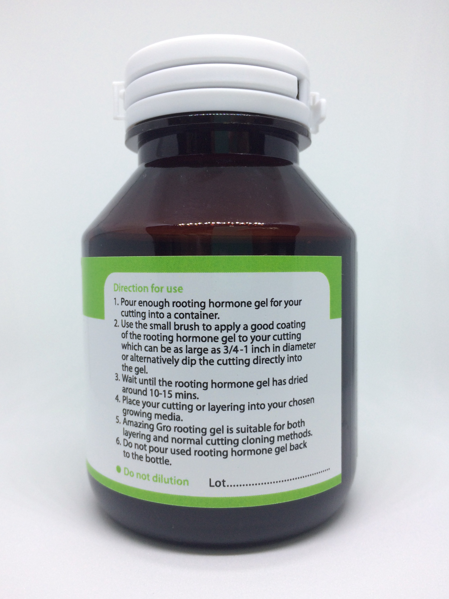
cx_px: 224
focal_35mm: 29
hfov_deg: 48.2
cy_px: 300
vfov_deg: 61.7
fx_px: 501
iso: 64
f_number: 2.2
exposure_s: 1/100
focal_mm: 4.15
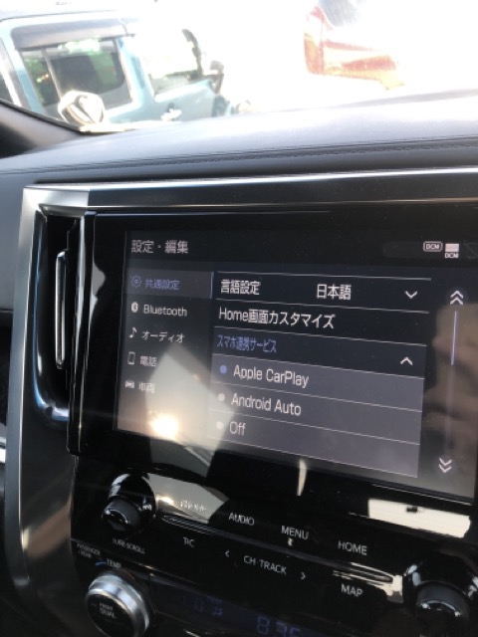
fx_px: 516
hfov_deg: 49.7
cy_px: 318
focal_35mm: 28
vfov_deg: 63.4
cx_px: 239
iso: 40
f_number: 1.8
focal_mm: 3.99
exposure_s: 1/120
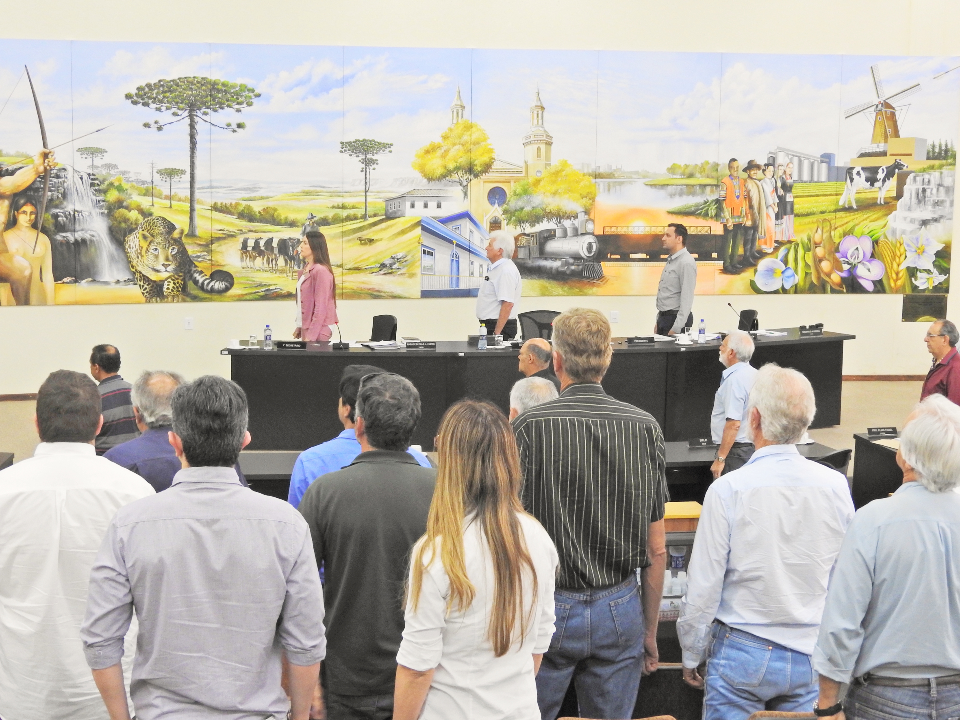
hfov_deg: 29.8
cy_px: 360
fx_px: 1803
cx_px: 480
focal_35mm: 65
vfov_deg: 22.6
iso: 400
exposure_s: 1/13
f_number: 4.8
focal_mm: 11.6
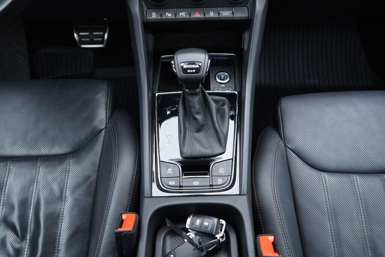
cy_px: 128
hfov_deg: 53.1
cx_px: 192
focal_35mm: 36
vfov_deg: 36.9
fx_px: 385
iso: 400
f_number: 2.8
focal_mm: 24
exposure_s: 1/40
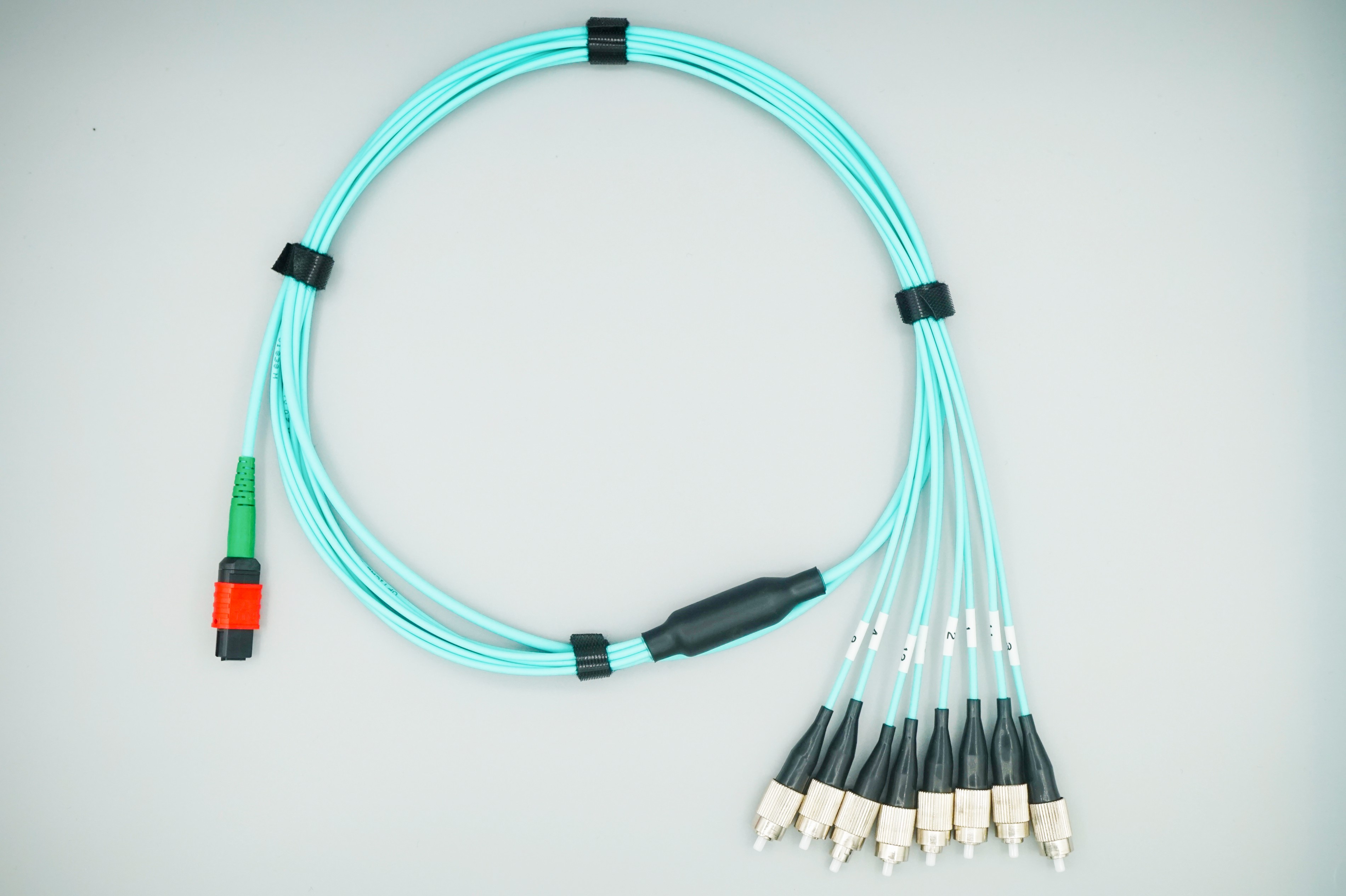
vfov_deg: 29.8
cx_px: 673
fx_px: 1681
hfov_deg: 43.6
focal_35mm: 45
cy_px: 448
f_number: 8
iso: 500
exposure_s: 1/1000
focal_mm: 30
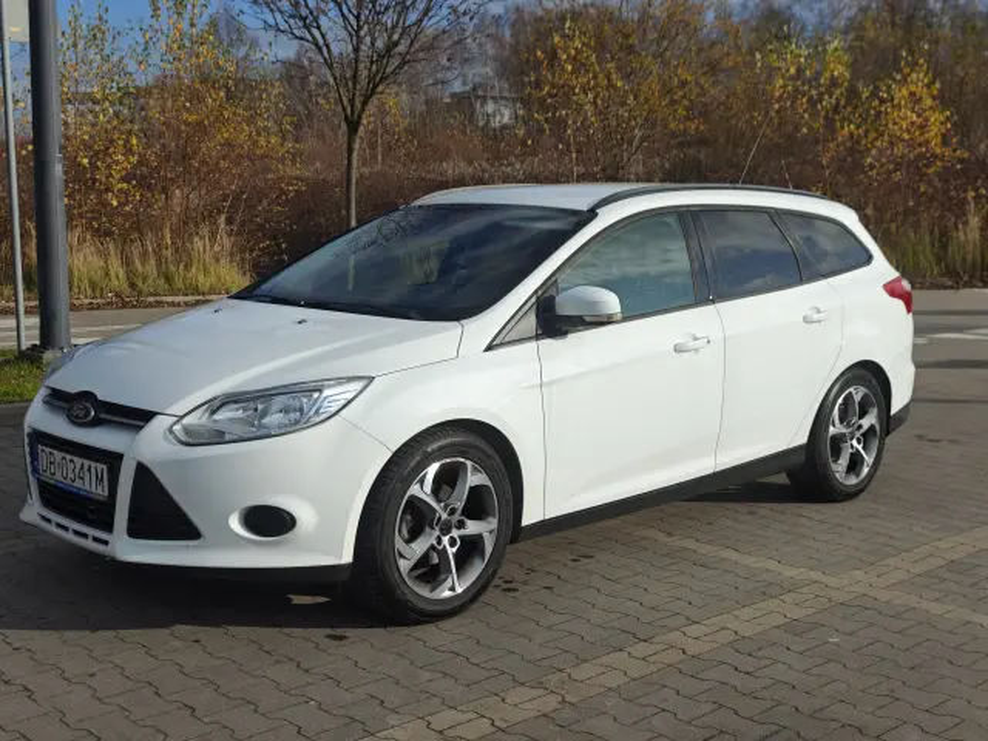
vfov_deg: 32.9
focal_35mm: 44
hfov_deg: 42.9
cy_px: 370
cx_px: 494
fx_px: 1256
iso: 50
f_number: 2
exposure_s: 1/2456
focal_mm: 8.72
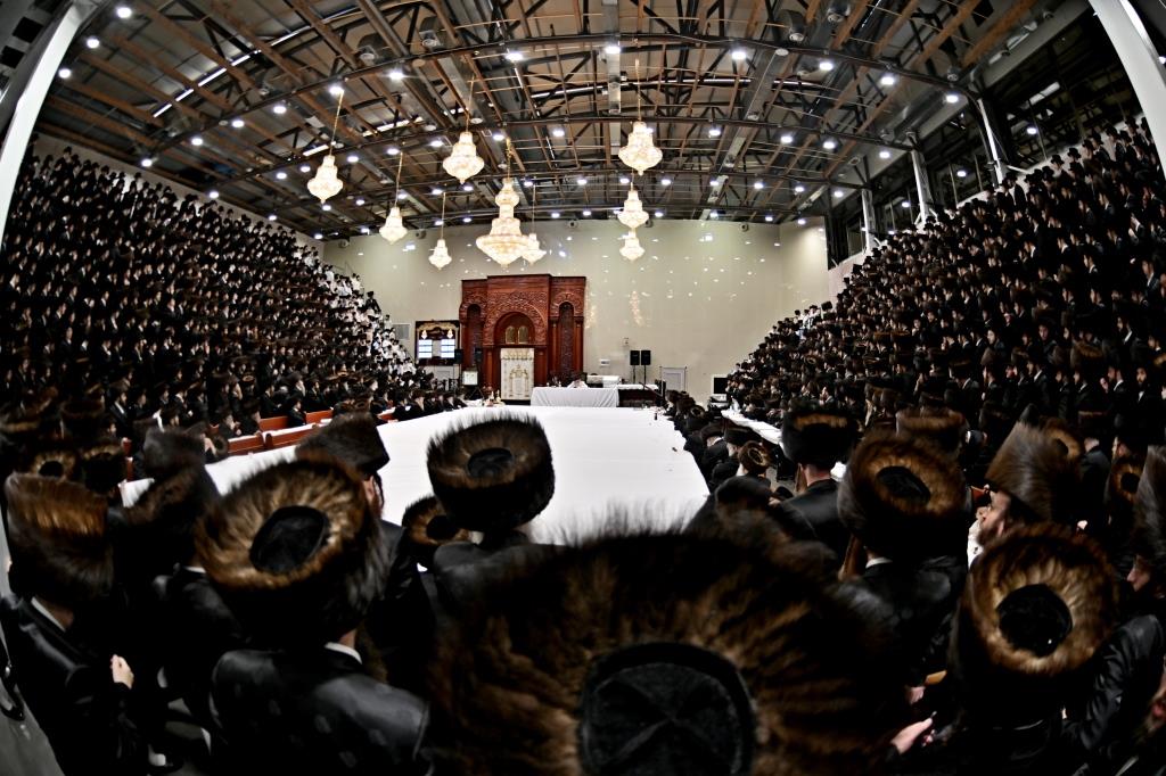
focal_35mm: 15
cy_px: 388
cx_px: 583
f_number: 2.8
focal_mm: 10.5
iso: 125
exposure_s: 1/250
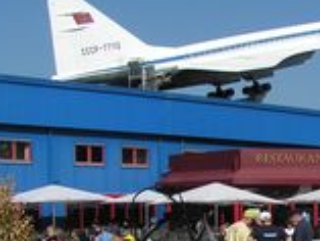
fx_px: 897
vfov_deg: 15.0
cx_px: 351
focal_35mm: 97
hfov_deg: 19.4
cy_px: 247
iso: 50
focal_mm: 5.8
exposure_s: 1/1000
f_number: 5.6
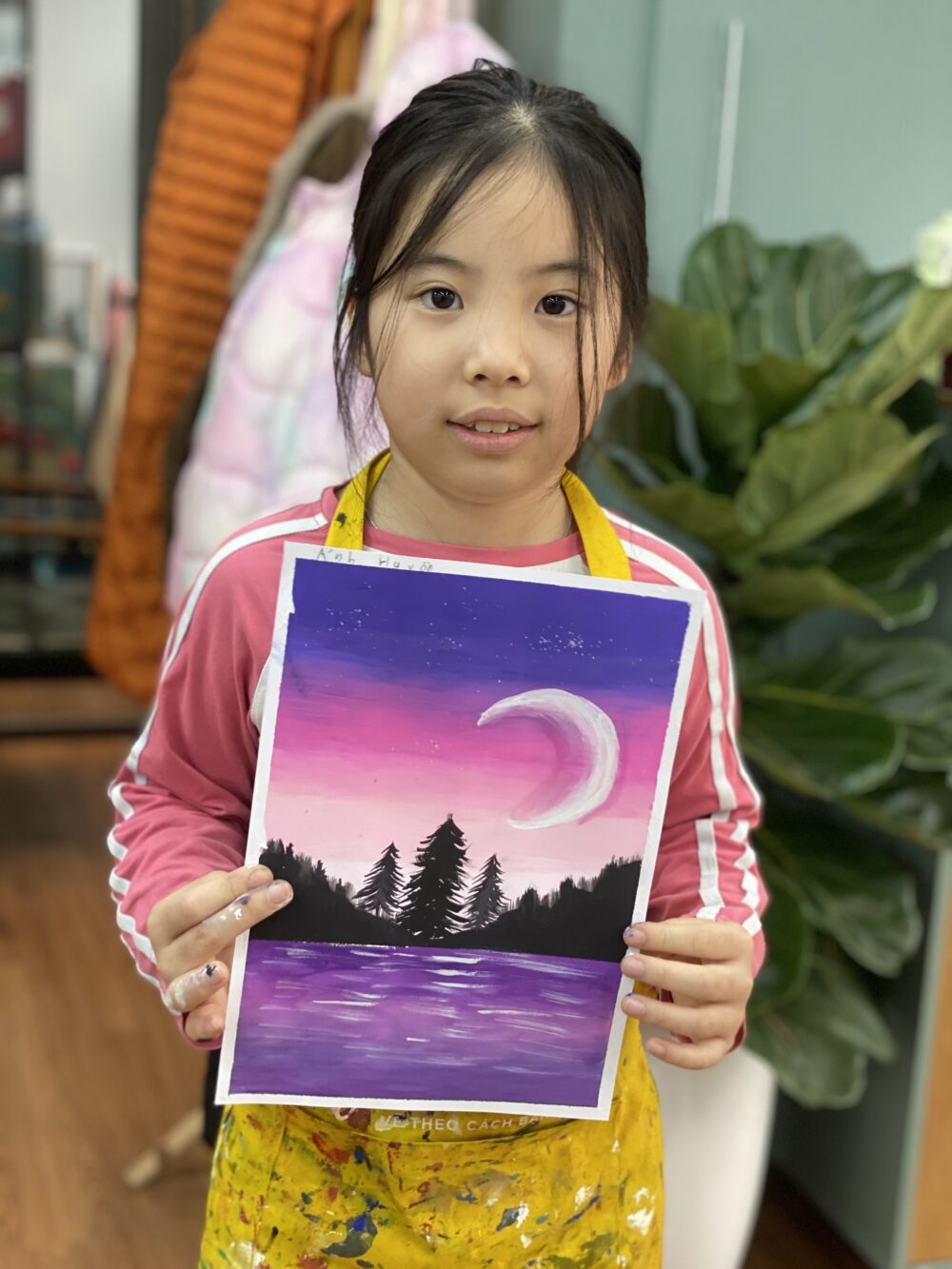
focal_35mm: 52
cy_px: 634
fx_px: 1906
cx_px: 476
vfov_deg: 36.8
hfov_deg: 28.0
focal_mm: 6
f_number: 2
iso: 160
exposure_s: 1/100
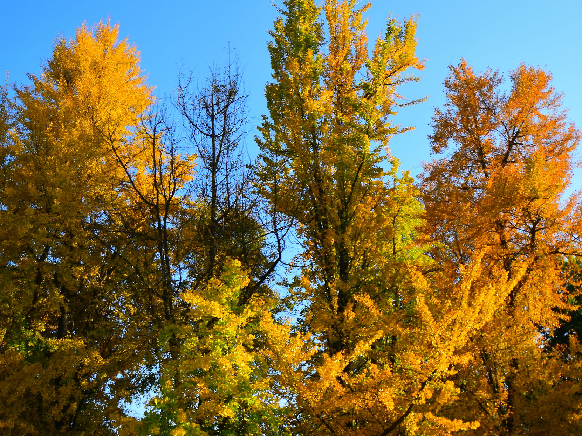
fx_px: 841
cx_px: 331
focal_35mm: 50
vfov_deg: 29.1
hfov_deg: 38.1
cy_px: 229
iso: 100
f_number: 6.3
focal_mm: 24
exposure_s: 1/160
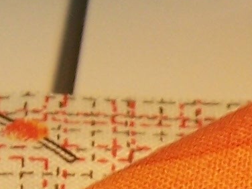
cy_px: 253
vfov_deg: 4.1
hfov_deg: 5.4
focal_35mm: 363
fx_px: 2643
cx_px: 380
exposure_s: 1/45
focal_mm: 8.6
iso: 100
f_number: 3.4
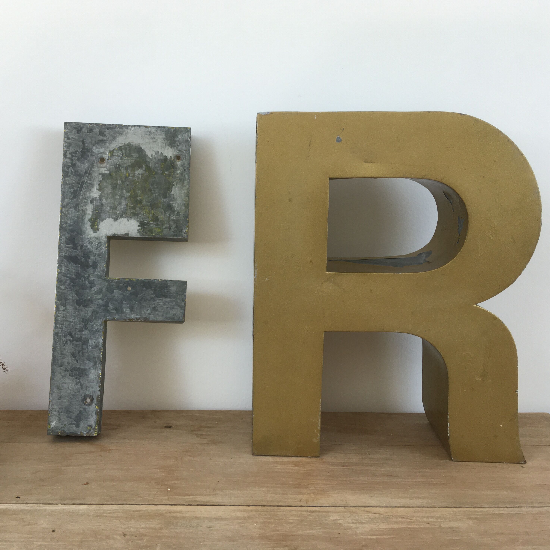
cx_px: 239
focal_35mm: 35
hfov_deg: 47.1
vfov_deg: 47.2
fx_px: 629
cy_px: 270
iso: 40
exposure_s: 1/100
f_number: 2.2
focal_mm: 4.15
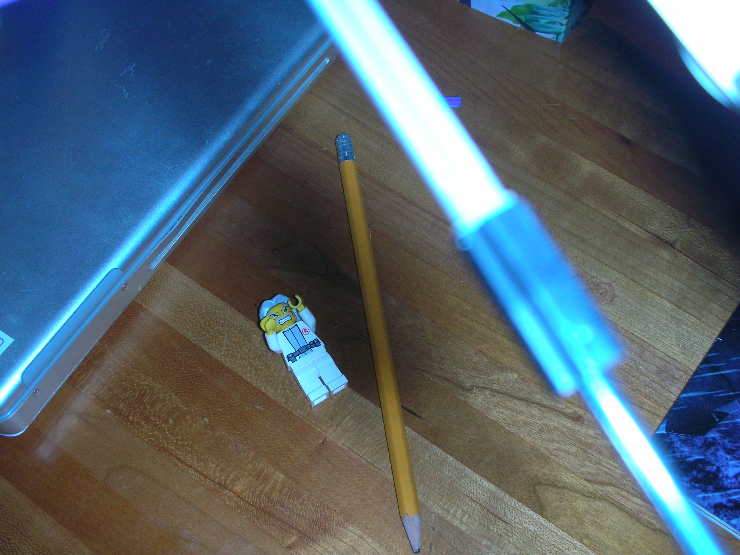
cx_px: 370
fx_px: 983
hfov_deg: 41.2
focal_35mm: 46
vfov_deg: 31.5
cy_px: 278
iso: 50
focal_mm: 7.7
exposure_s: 1/60.1
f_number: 3.5
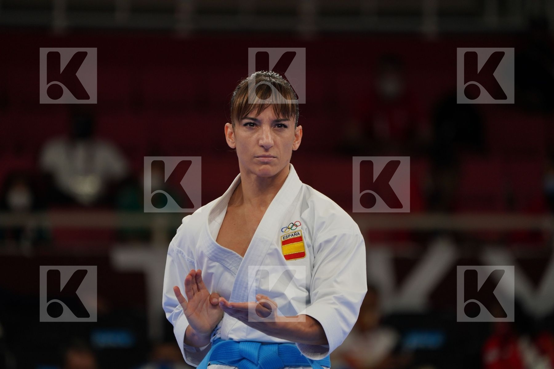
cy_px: 184
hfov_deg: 5.2
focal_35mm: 400
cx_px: 277
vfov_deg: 3.4
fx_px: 6155
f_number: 5.6
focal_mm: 400
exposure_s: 1/500
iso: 800
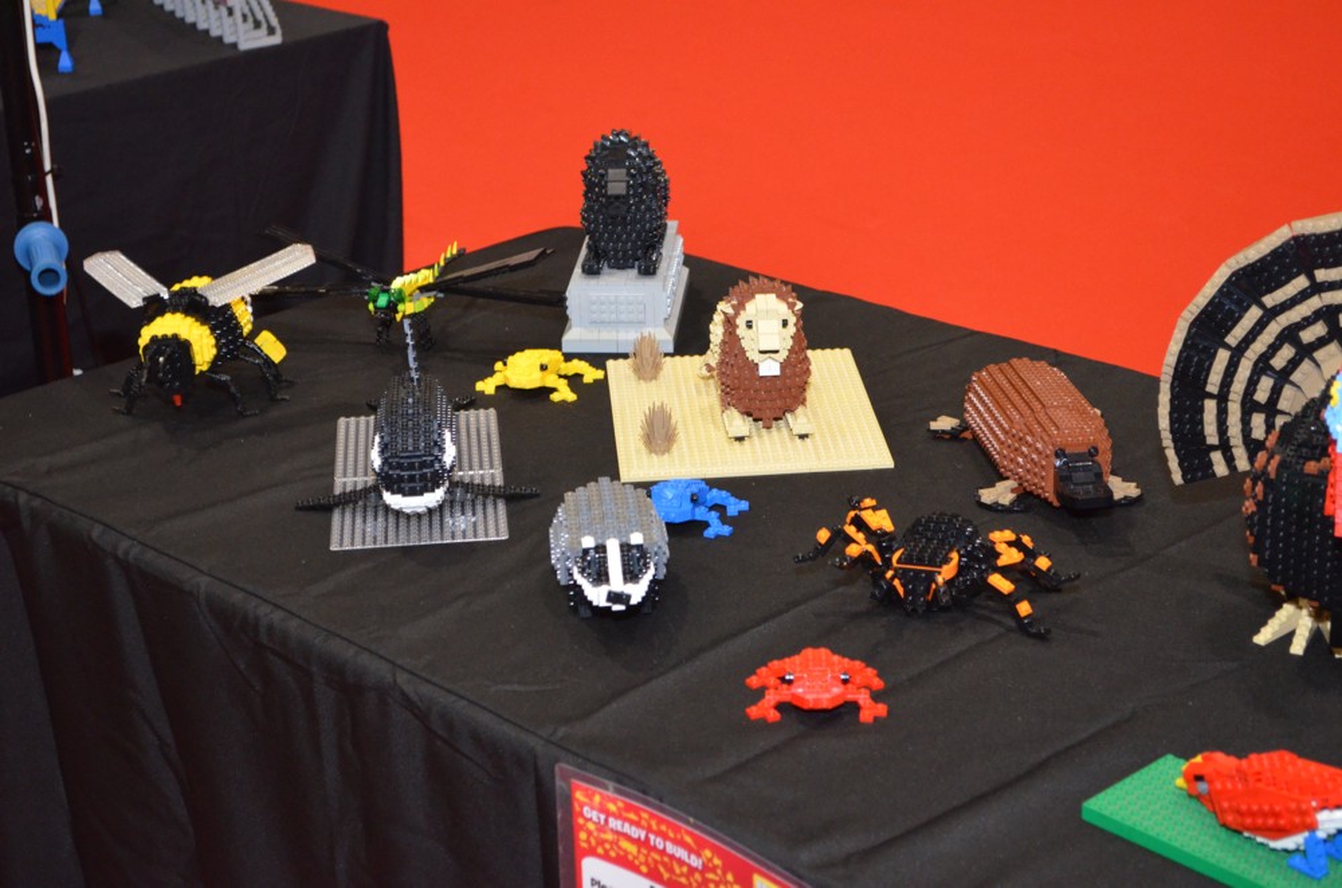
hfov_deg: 29.9
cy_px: 444
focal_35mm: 68
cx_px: 671
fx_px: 2511
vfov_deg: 20.1
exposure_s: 1/60
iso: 3200
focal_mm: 45
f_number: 5.3
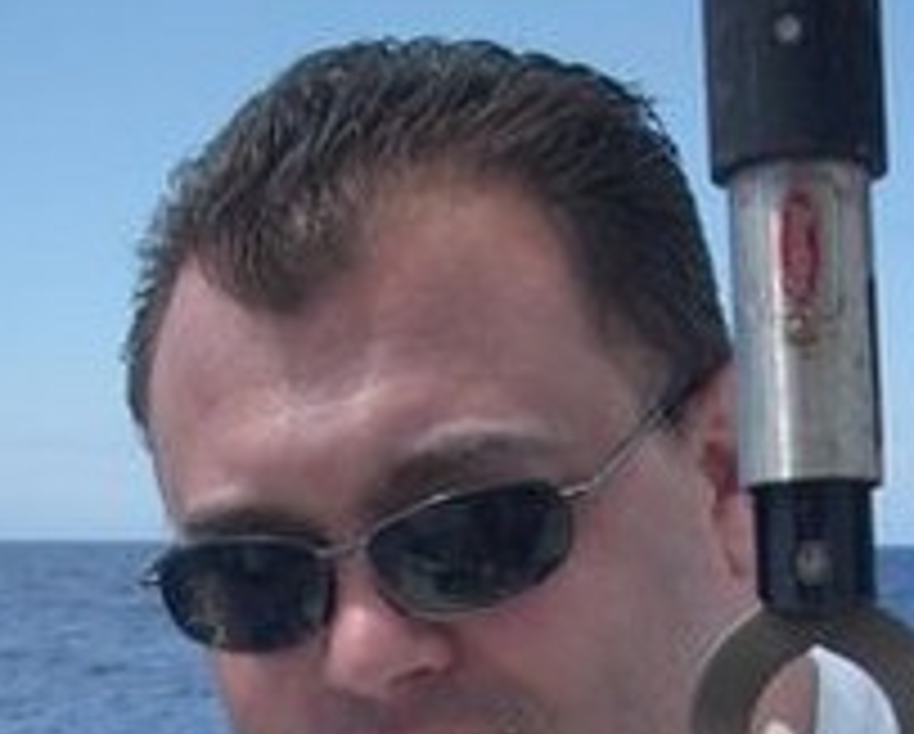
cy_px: 1175
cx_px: 648
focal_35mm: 139
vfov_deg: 10.6
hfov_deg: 13.8
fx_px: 3765
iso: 64
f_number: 6.3
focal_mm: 7.6
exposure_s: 1/273
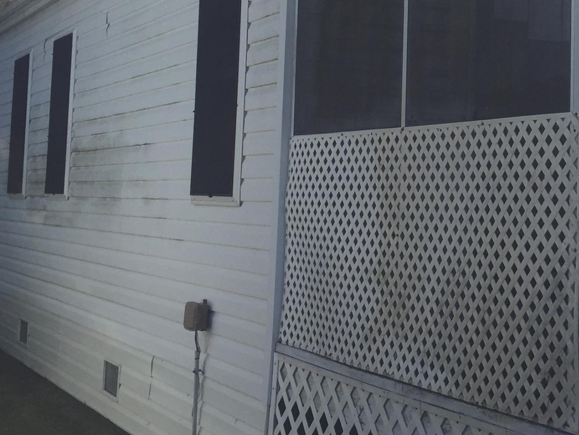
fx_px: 1138
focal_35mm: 68
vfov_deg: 21.4
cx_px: 541
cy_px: 99
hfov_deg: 27.3
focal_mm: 4.15
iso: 32
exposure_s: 1/1799
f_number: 2.2
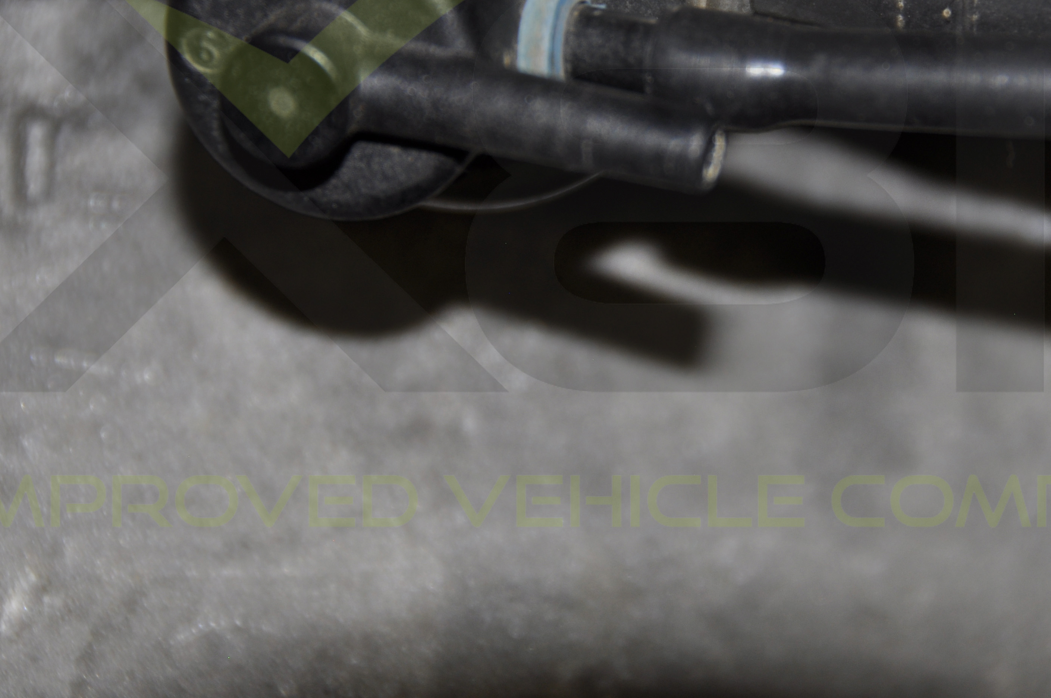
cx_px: 696
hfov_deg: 5.3
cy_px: 199
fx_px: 11314
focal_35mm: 388
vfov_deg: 3.5
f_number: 5.6
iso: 200
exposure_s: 1/30
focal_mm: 170
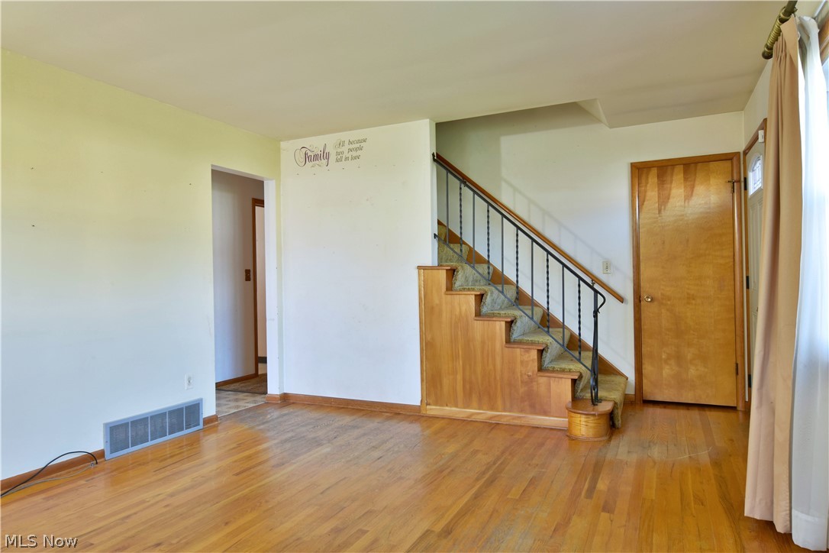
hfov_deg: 77.3
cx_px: 414
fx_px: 518
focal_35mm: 22
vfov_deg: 56.1
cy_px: 276
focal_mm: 15
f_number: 4.5
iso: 200
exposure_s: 1/13
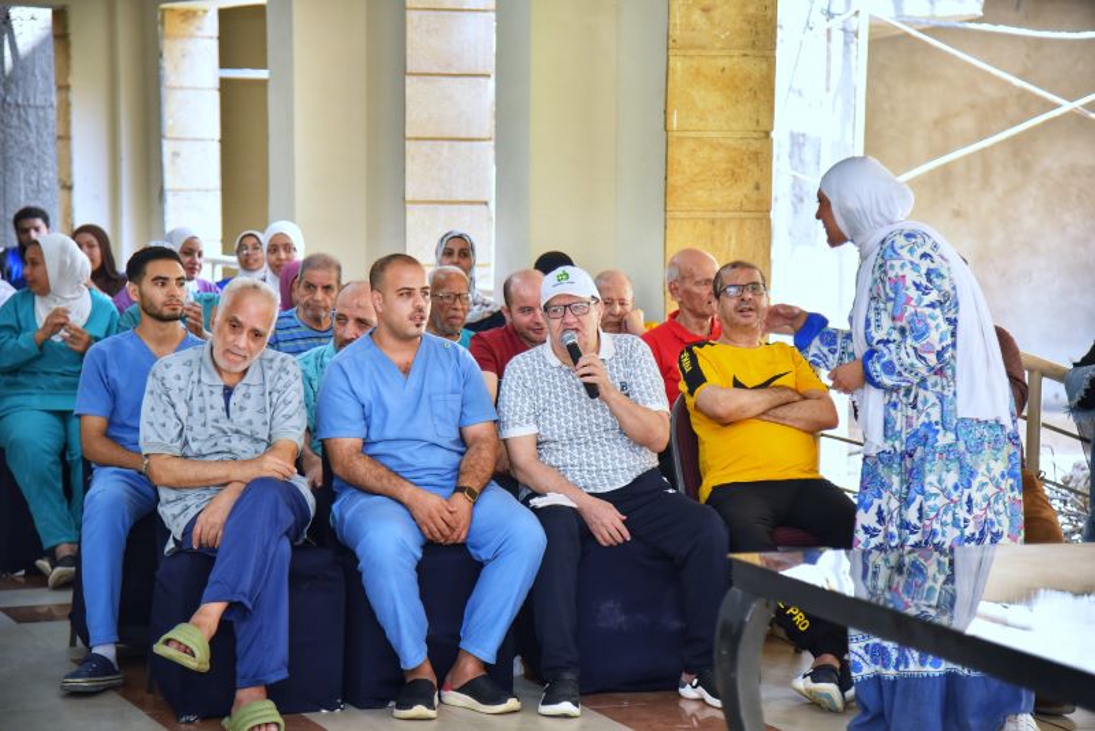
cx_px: 548
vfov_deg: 14.0
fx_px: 2982
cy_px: 366
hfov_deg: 20.8
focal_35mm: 98
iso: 560
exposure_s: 1/200
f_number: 4
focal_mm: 98
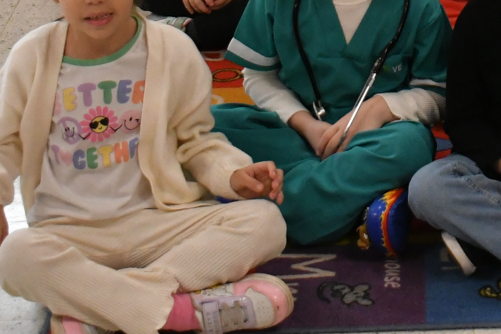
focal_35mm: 128
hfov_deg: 15.5
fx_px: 1781
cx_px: 575
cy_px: -273
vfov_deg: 10.1
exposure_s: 1/500
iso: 2500
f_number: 3.5
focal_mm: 22
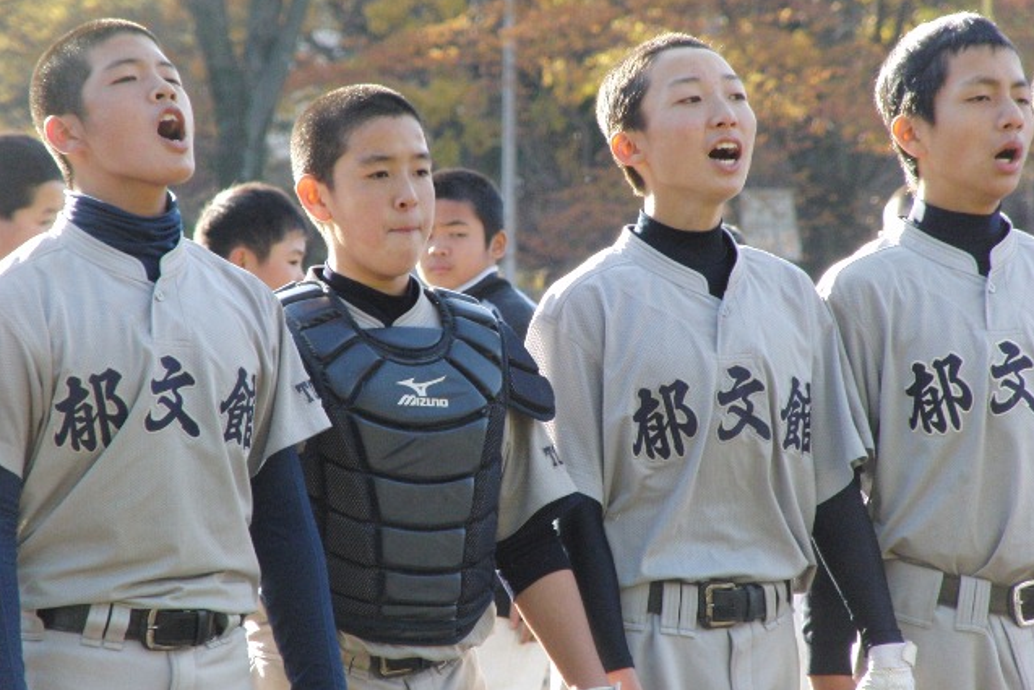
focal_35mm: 353
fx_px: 10141
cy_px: 330
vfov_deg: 3.9
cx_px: 518
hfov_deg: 5.8
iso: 400
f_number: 4.6
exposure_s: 1/320
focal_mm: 59.8
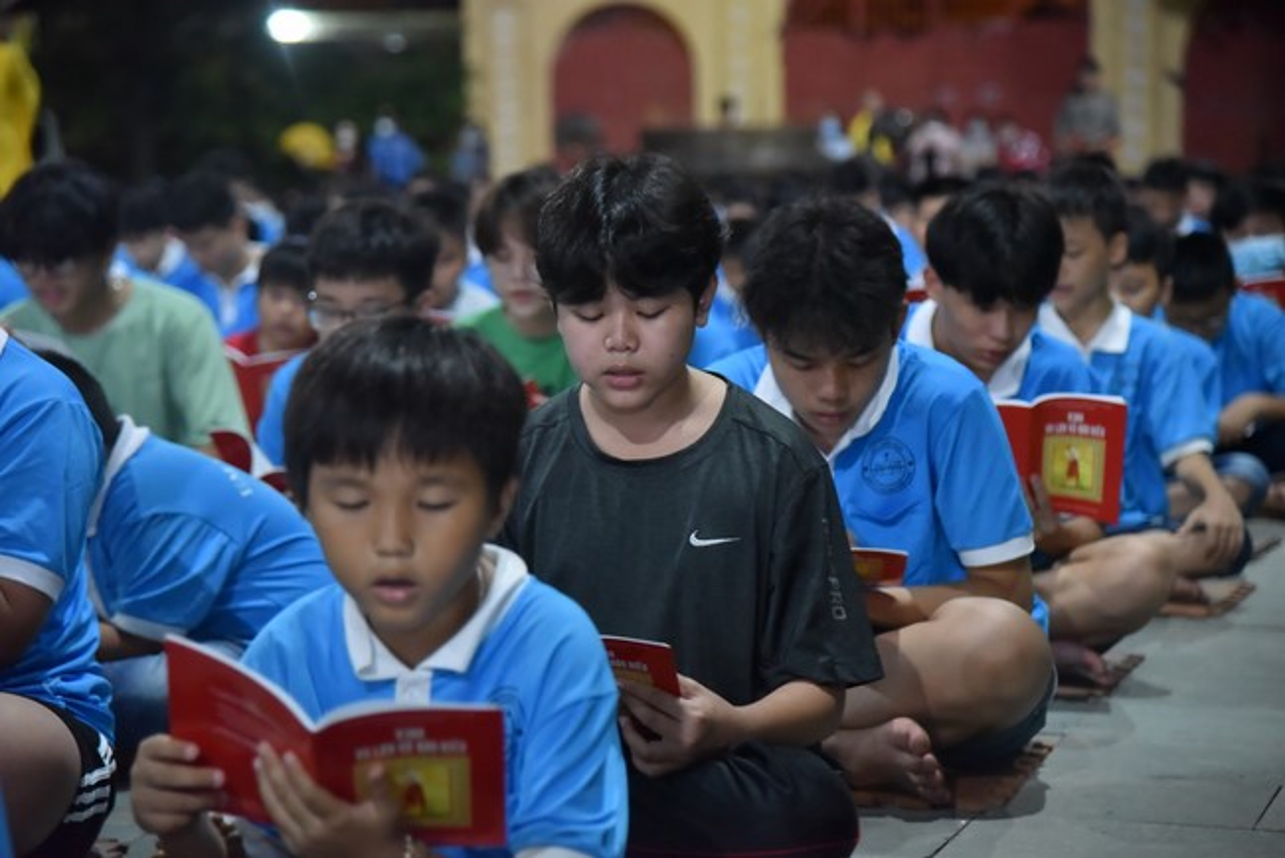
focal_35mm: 98
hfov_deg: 20.8
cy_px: 429
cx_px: 642
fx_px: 3499
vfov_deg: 14.0
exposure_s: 1/125
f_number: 4
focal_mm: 98
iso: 5000
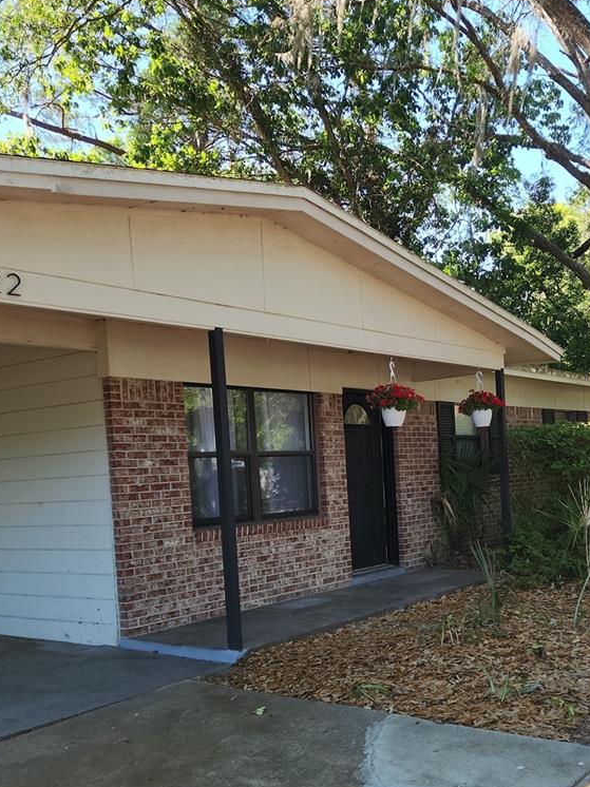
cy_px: 499
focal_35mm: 37
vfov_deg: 49.6
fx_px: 841
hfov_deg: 38.0
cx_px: 418
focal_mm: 5.4
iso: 20
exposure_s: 1/212
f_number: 1.8
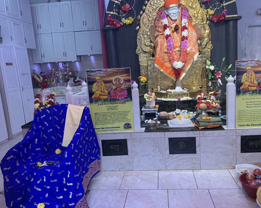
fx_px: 216
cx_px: 140
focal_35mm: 28
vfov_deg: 51.5
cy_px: 102
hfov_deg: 62.2
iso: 125
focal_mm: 4.25
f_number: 1.8
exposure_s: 1/60
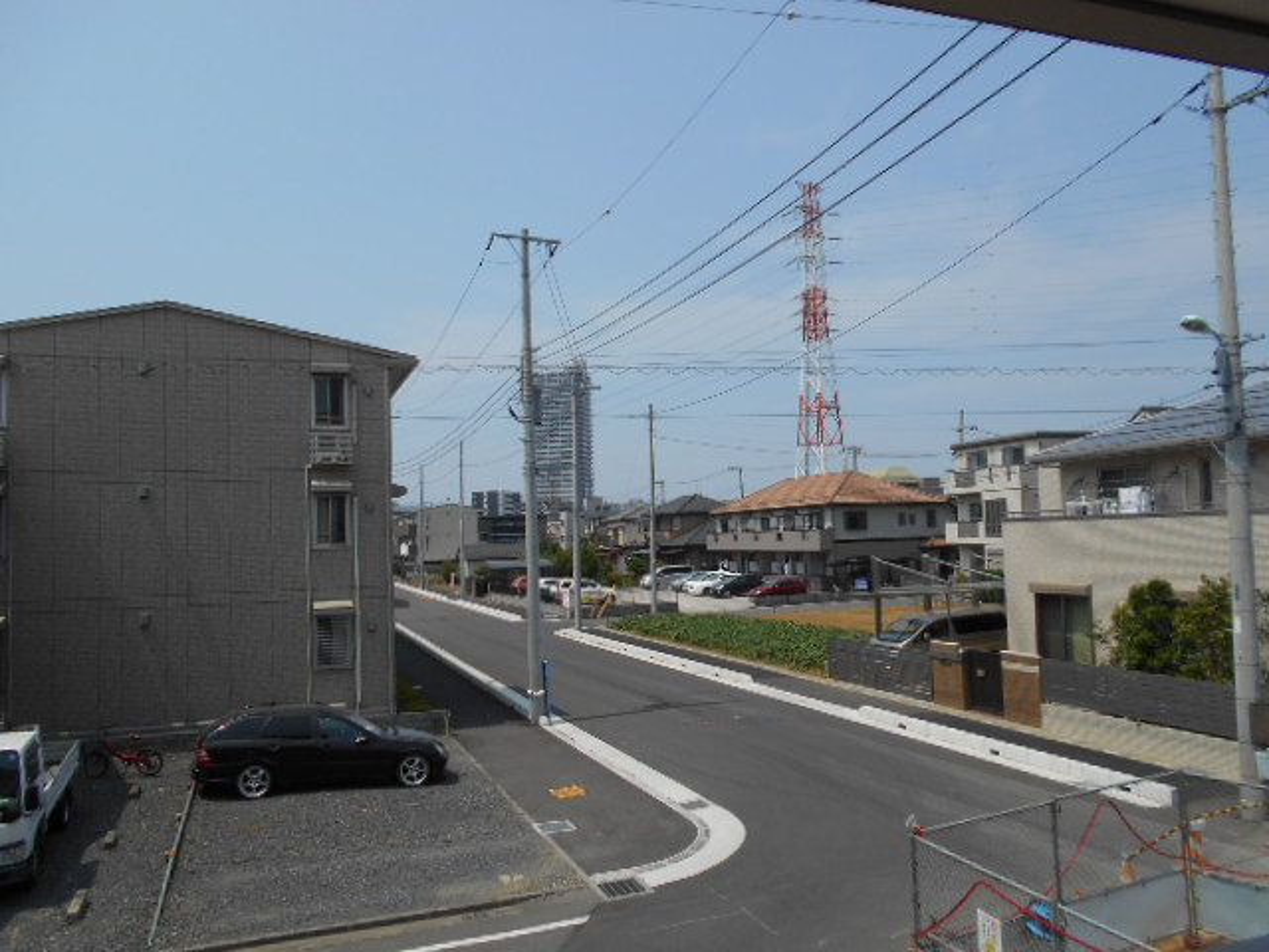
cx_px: 634
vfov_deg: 53.1
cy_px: 476
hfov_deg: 67.3
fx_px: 953
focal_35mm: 26
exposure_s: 1/1600
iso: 80
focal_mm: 4.6
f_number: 3.2
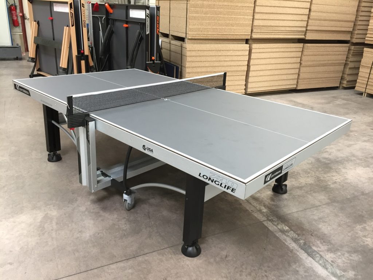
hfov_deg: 61.7
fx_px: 312
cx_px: 186
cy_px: 140
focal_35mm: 29
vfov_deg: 48.2
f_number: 2.2
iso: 100
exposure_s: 1/33
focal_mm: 4.15
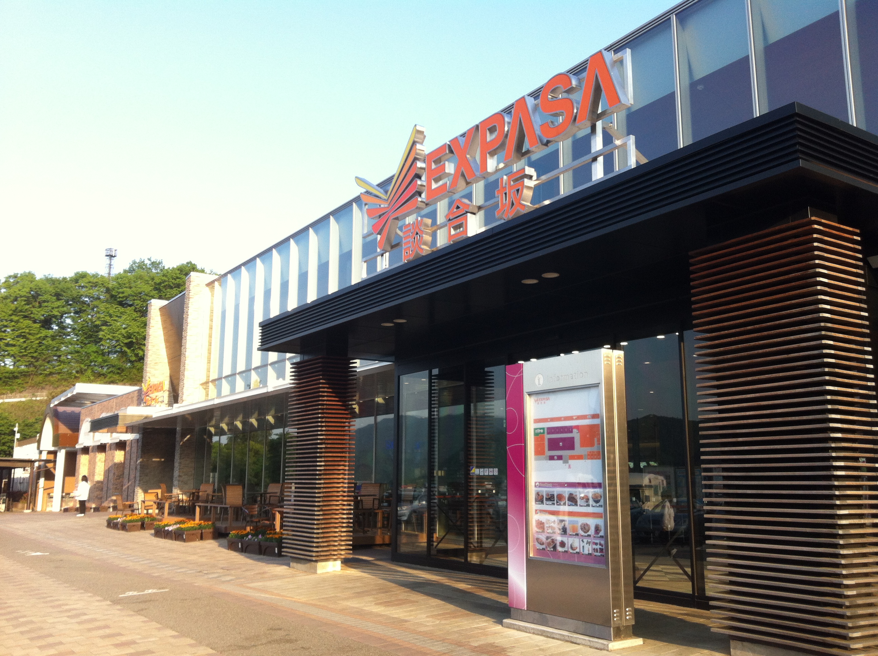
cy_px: 328
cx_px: 439
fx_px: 886
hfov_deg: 52.7
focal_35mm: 35
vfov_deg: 40.6
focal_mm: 3.85
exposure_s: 1/289
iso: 80
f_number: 2.8
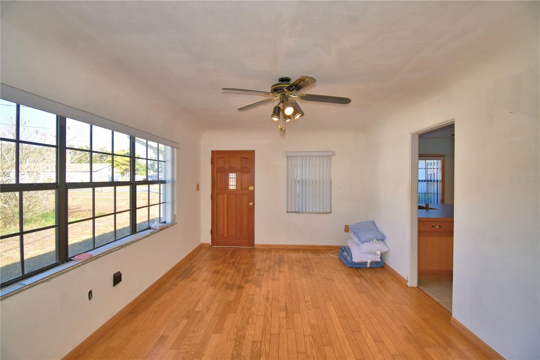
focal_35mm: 15
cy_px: 180
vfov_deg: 77.3
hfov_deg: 100.4
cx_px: 270
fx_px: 225
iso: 100
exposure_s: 1/100
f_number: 4.5
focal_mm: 10
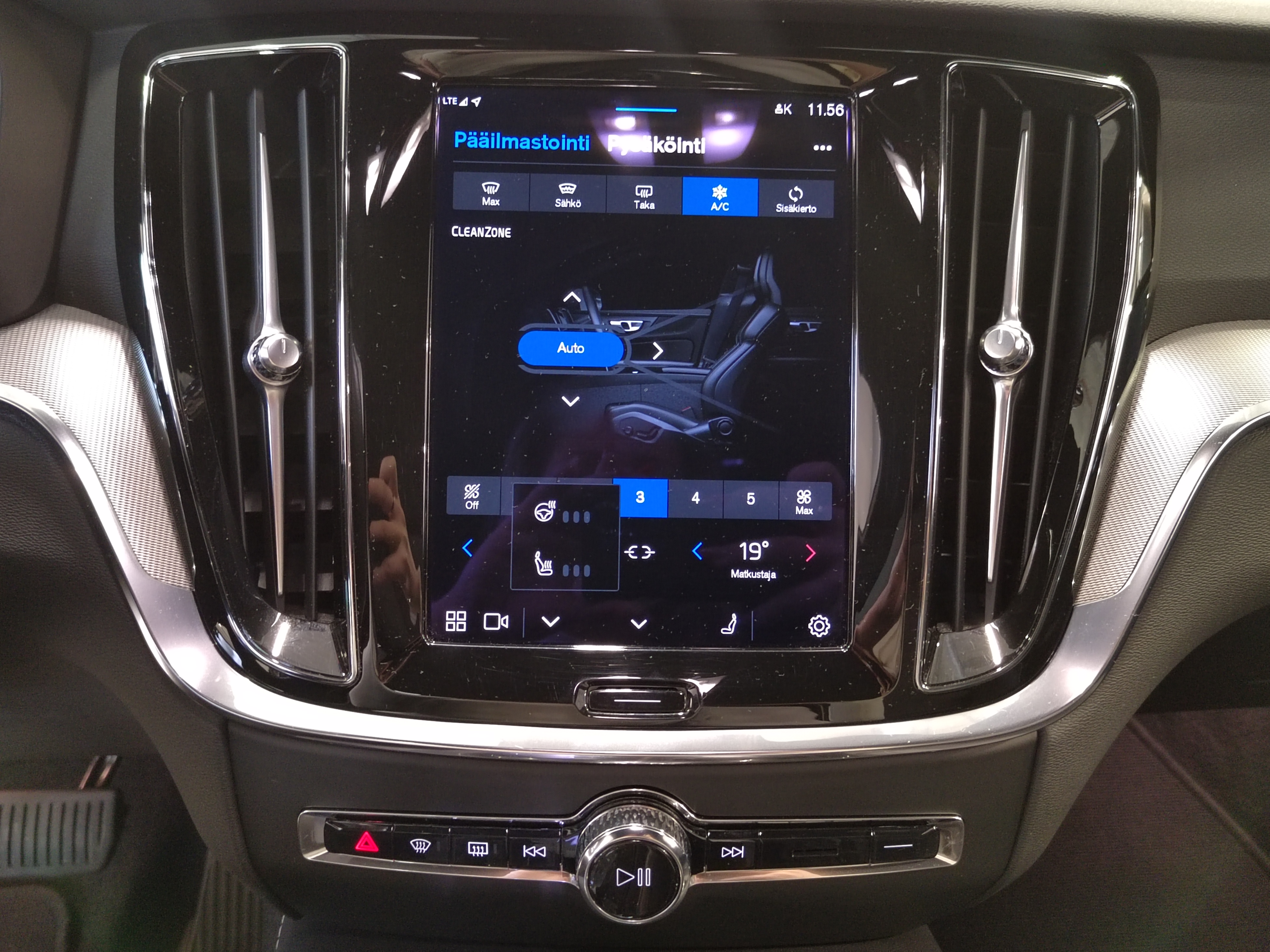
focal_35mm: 28
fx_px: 1027
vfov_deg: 49.7
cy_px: 476
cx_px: 635
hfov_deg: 63.4
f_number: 1.9
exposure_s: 1/33.3
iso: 4080
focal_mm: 5.52
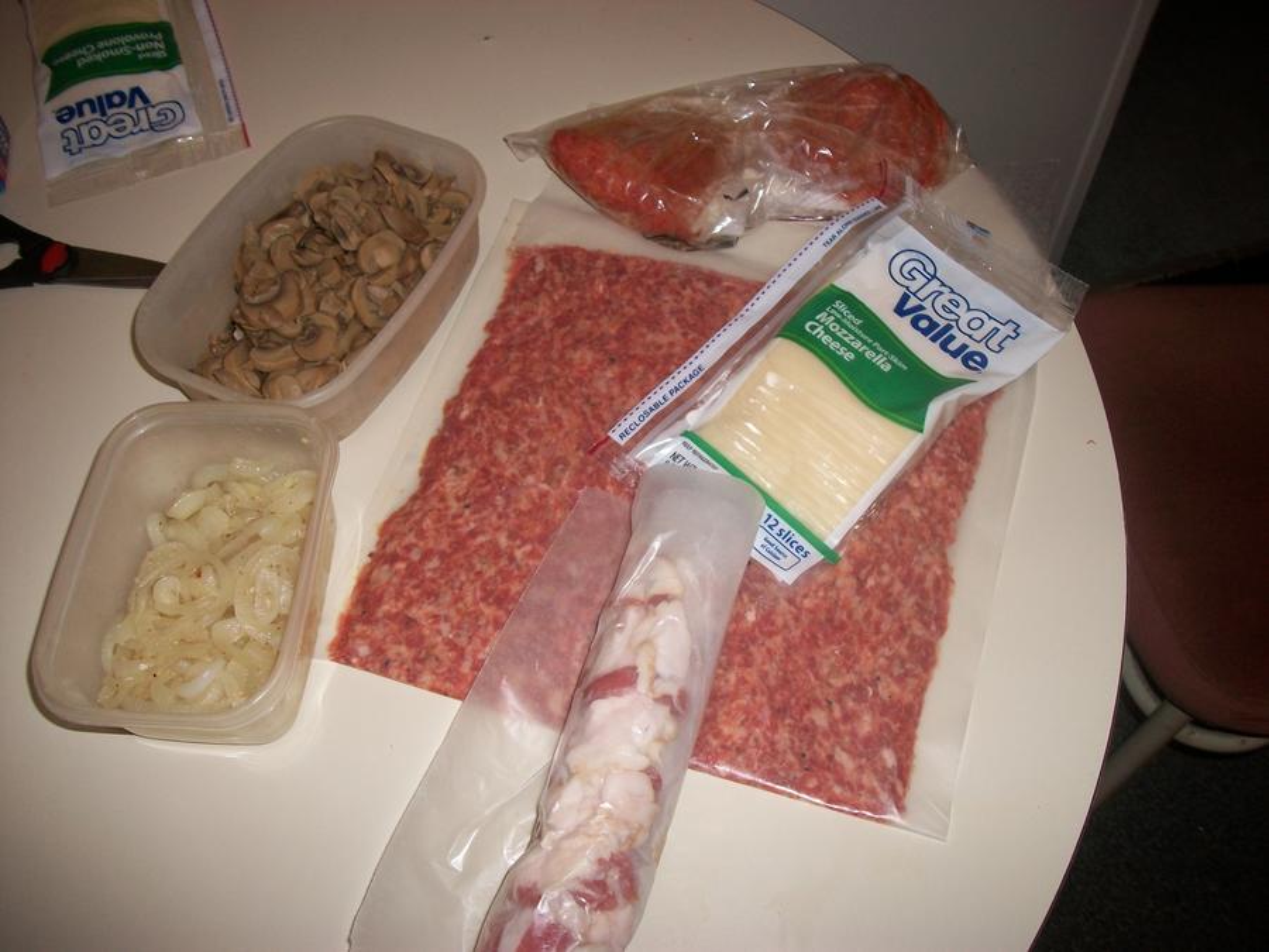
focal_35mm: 32
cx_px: 634
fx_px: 1173
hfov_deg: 56.8
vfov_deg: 44.2
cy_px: 476
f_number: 2.9
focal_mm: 5.7
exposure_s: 1/60
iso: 80
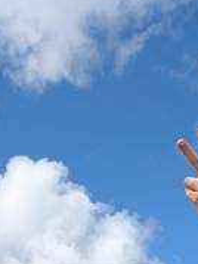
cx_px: 149
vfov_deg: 12.5
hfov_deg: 11.4
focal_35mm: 129
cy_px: 603
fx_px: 985
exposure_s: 1/1621
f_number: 1.68
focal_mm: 6.9
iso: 28
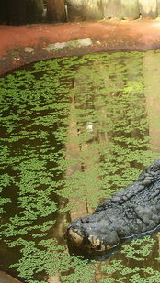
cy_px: 180
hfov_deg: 9.3
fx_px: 965
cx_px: 208
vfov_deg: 16.7
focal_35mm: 128
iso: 200
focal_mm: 42
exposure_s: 1/45
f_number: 5.3
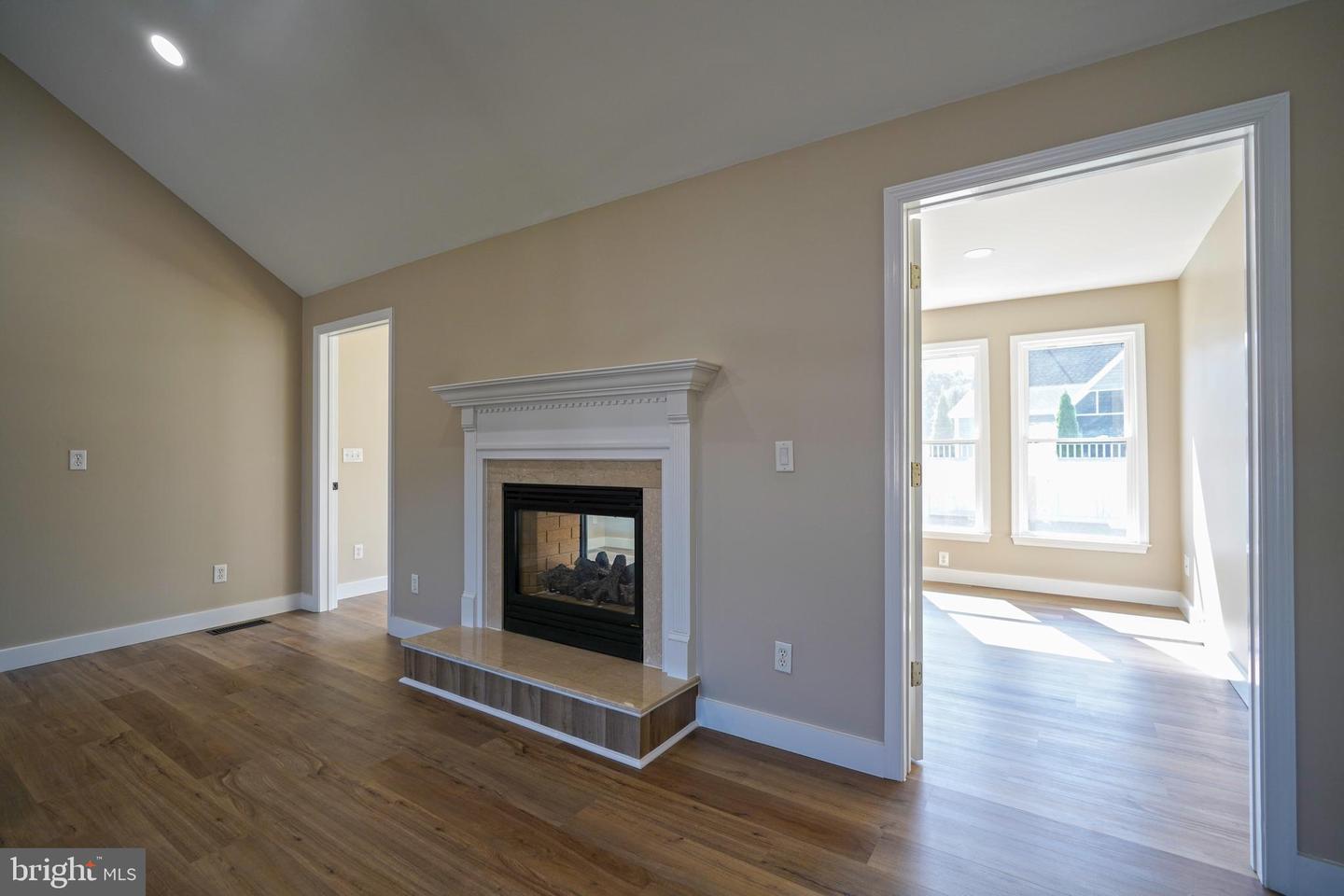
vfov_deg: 73.7
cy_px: 448
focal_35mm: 16
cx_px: 672
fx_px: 597
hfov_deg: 96.7
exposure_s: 1/60
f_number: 4
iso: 250
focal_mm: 16
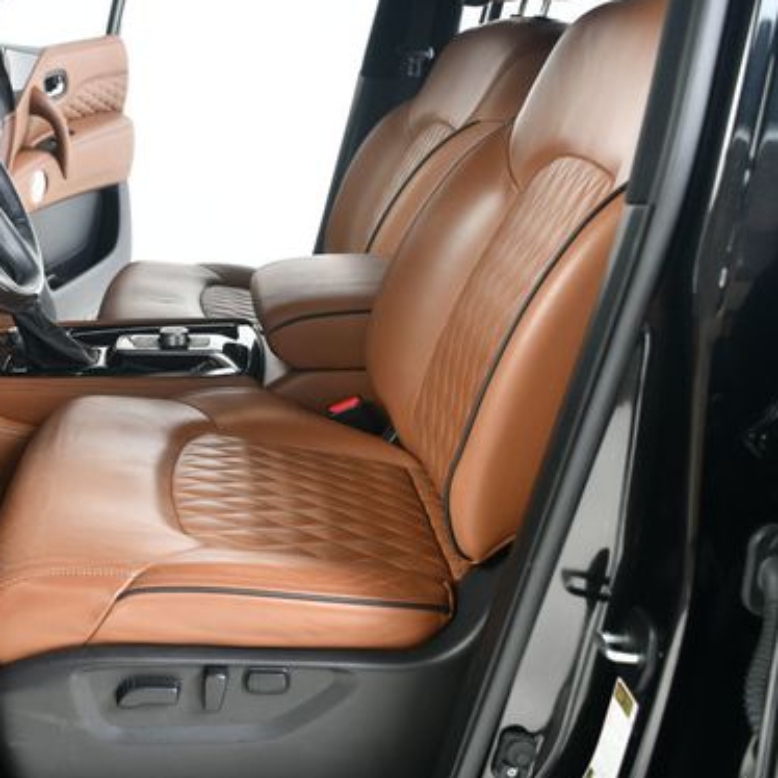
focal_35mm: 48
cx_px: 216
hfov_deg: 34.8
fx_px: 1221
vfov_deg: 35.3
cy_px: 337
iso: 100
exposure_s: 1/160
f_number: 4
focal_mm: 22
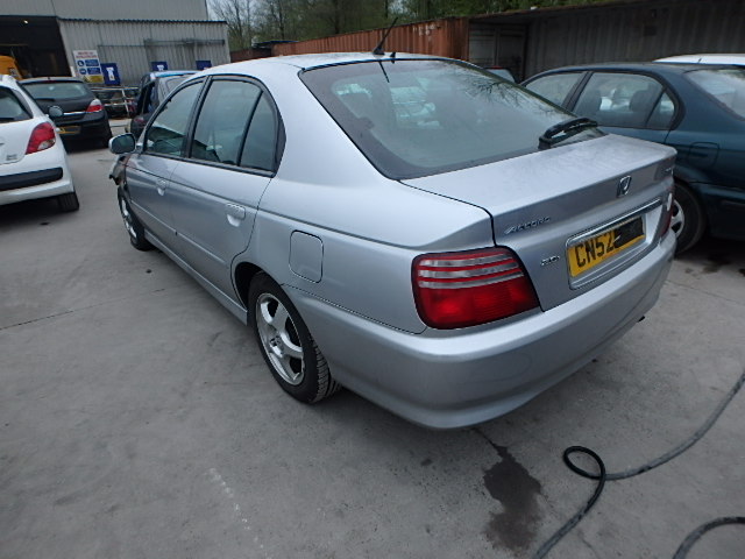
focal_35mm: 21
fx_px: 452
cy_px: 280
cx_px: 372
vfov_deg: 63.4
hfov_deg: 79.0
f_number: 3.5
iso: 125
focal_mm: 3.7
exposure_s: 1/200
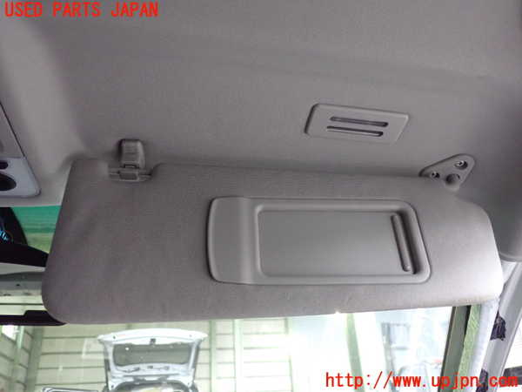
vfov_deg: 46.8
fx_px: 452
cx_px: 261
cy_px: 196
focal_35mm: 30
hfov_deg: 60.0
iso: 1250
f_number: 2.3
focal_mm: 5.4
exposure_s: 1/50
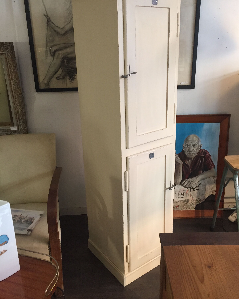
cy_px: 135
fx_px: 274
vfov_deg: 57.1
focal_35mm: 31
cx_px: 121
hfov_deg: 47.1
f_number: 2.2
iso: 160
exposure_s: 1/33
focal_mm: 4.15
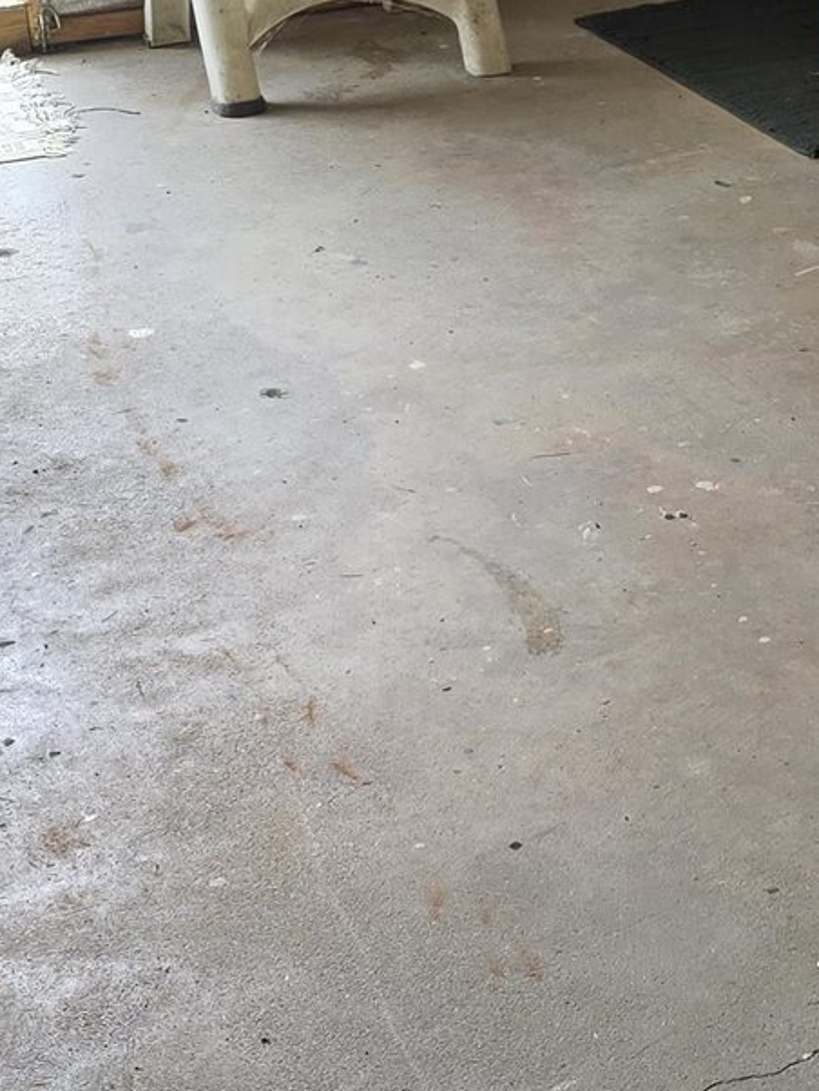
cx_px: 891
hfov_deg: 16.3
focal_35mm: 88
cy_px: 462
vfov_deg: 22.2
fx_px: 2774
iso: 32
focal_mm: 6.3
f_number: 1.7
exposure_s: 1/120
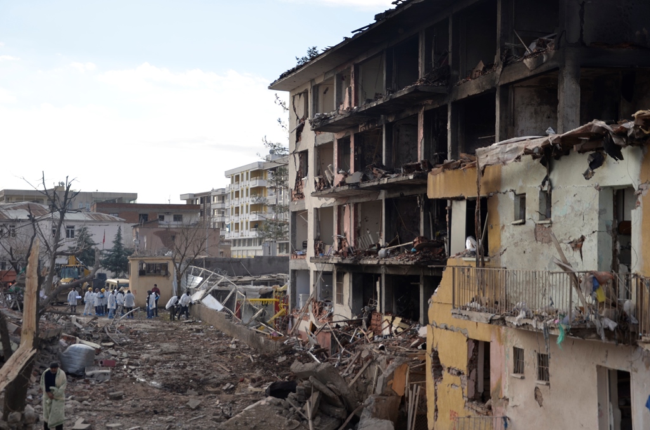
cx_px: 325
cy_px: 215
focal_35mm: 60
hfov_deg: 33.5
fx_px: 1081
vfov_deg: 22.5
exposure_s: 1/250
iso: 100
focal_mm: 40
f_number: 4.5
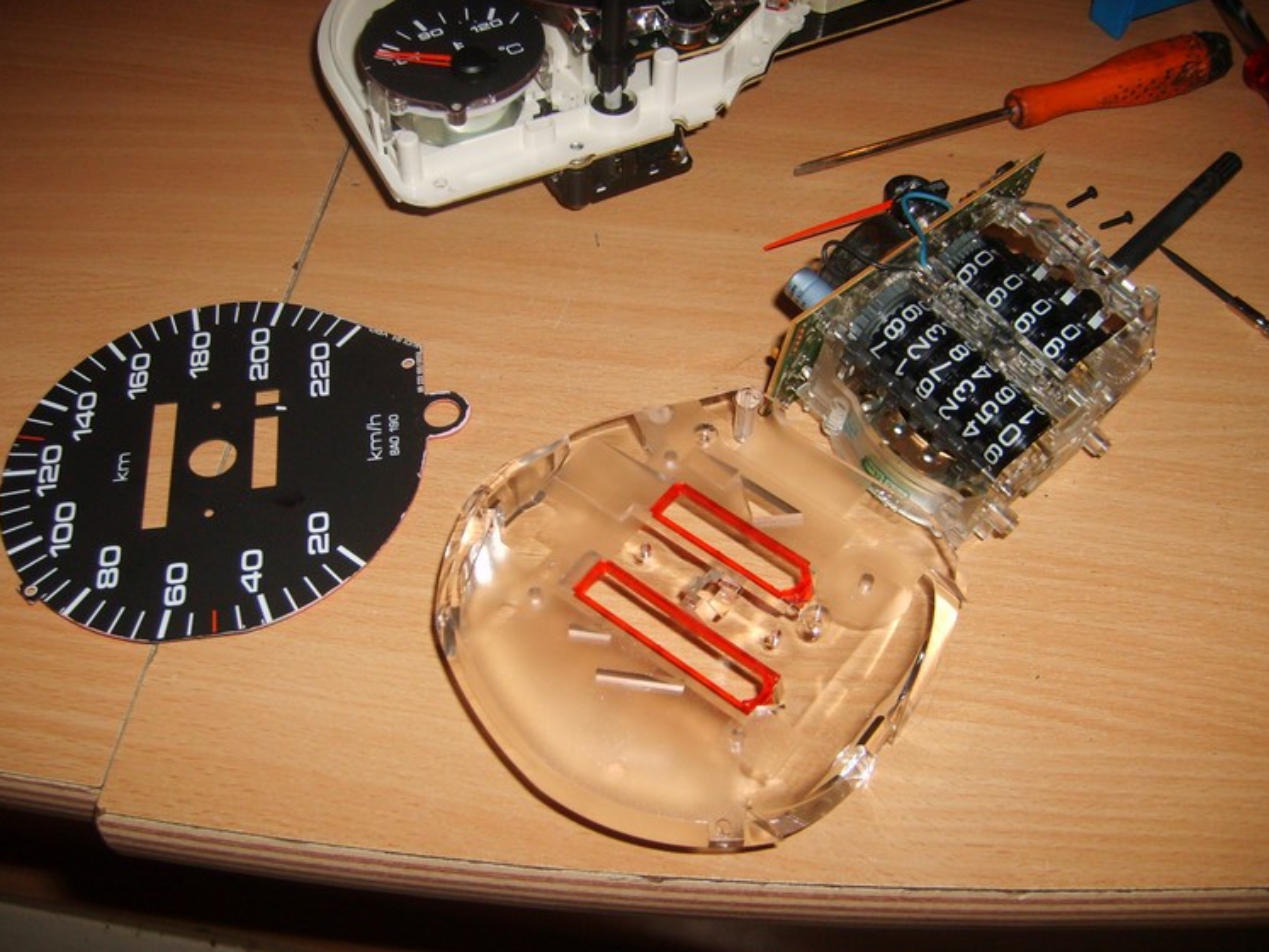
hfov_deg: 51.4
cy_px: 484
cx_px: 620
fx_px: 1320
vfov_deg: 39.6
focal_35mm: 36
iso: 100
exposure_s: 1/45
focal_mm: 5.8
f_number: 2.8
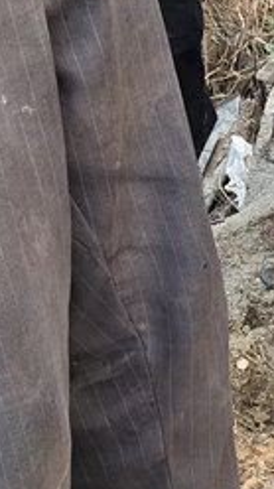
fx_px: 1321
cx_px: 718
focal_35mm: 102
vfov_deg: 21.0
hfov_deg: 9.9
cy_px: 250
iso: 32
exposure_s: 1/100
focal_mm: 4.15
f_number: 2.2
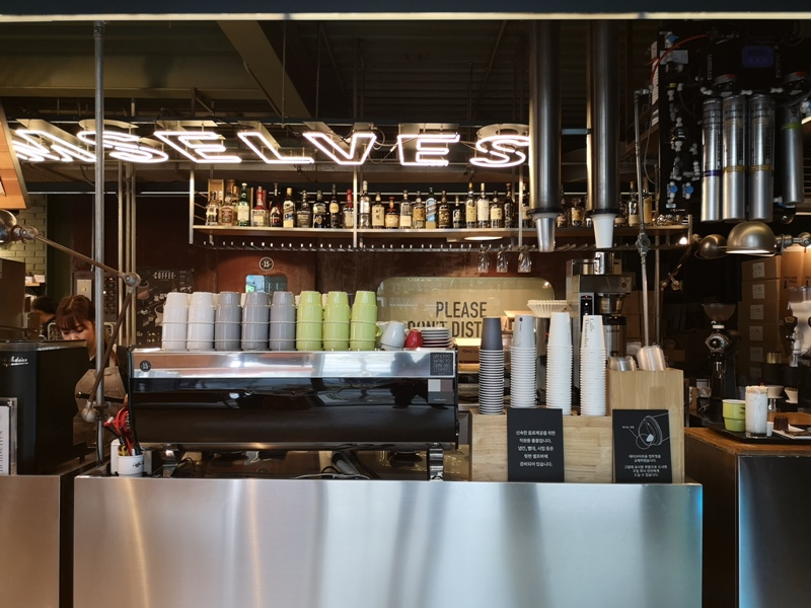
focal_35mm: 27
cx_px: 406
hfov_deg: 65.3
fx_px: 633
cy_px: 304
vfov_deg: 51.4
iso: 250
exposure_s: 1/30
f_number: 1.8
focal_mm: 3.95
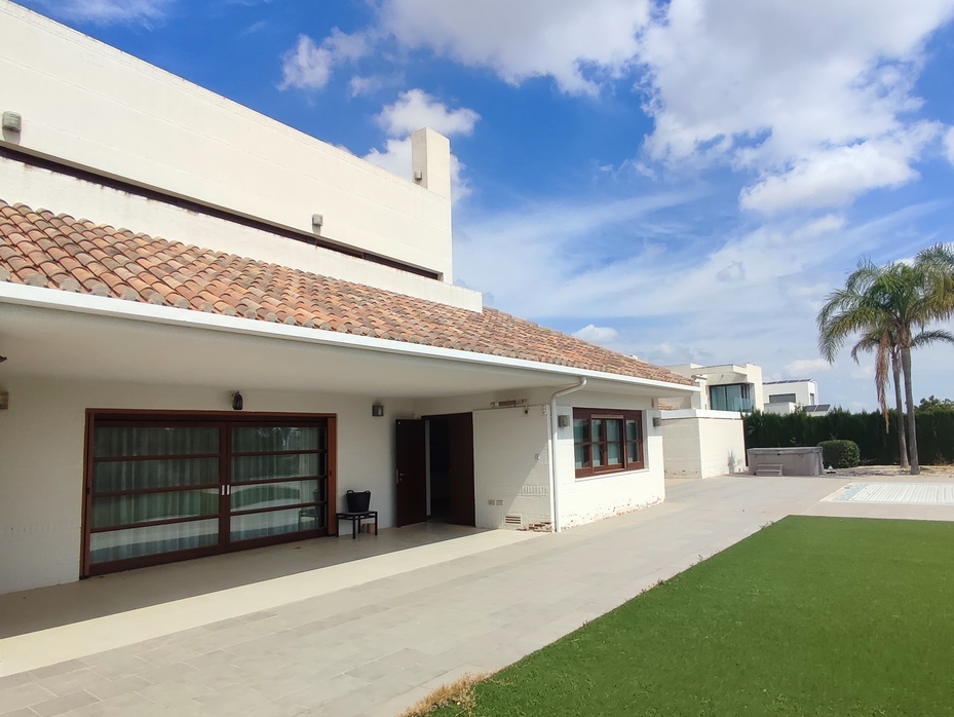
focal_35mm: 22
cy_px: 398
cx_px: 503
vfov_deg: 61.0
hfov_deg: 76.3
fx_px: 607
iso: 50
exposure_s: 1/1748
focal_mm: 1.65
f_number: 2.2
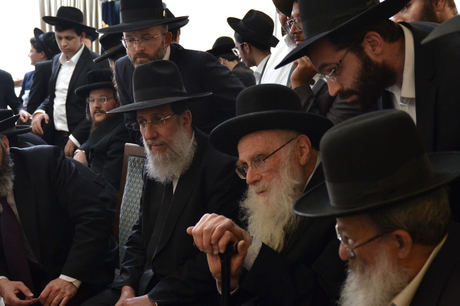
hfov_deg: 39.4
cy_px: 202
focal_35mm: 50
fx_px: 639
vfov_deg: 26.8
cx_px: 280
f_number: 2.8
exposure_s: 1/160
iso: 800
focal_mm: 24
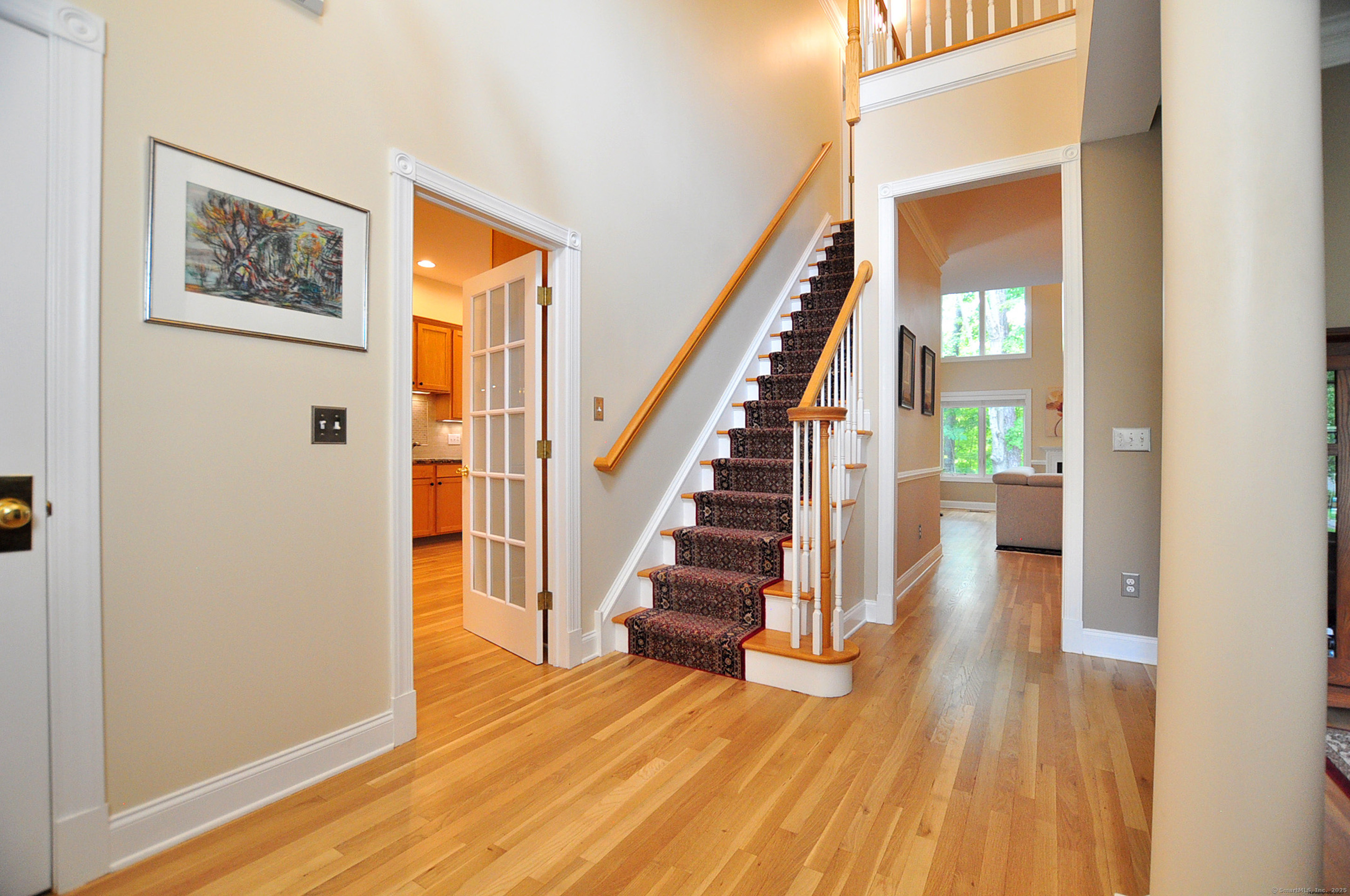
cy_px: 448
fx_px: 562
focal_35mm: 15
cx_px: 675
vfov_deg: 77.2
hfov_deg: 100.5
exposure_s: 1/80
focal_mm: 10
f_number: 4
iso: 1000
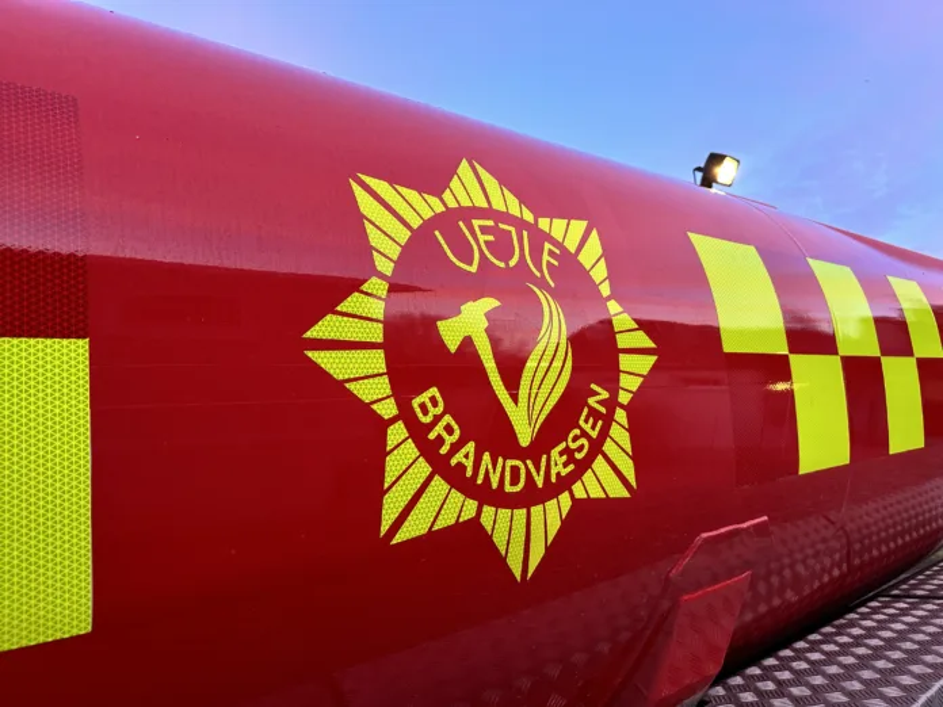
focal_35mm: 24
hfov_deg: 71.6
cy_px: 354
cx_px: 472
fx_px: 654
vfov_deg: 56.8
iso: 250
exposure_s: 1/87
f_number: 1.78
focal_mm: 6.86
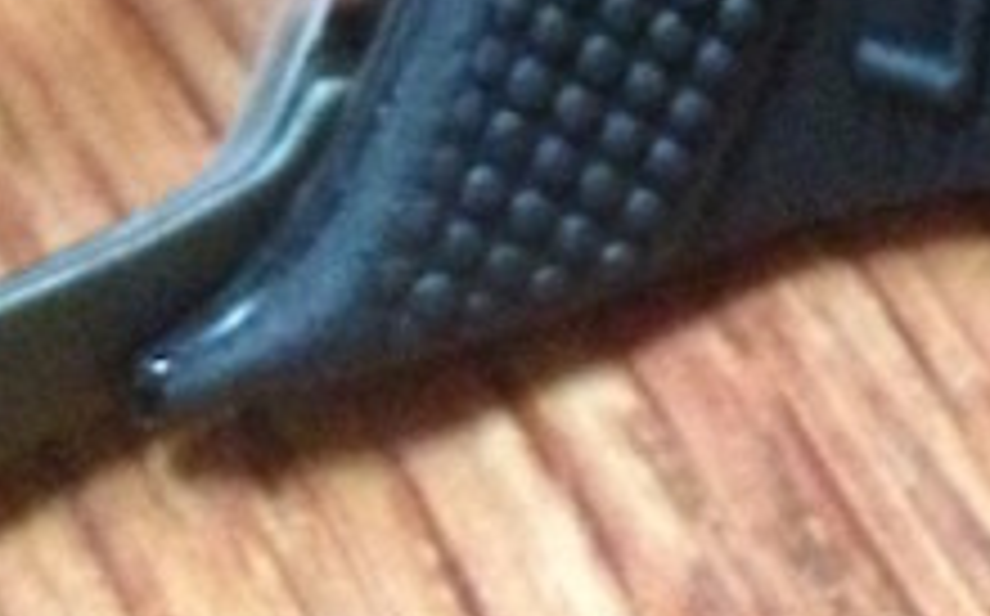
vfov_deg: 7.6
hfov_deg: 12.6
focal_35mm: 163
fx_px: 4393
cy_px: -791
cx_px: 1138
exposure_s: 1/15
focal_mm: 4.12
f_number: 2.4
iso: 800
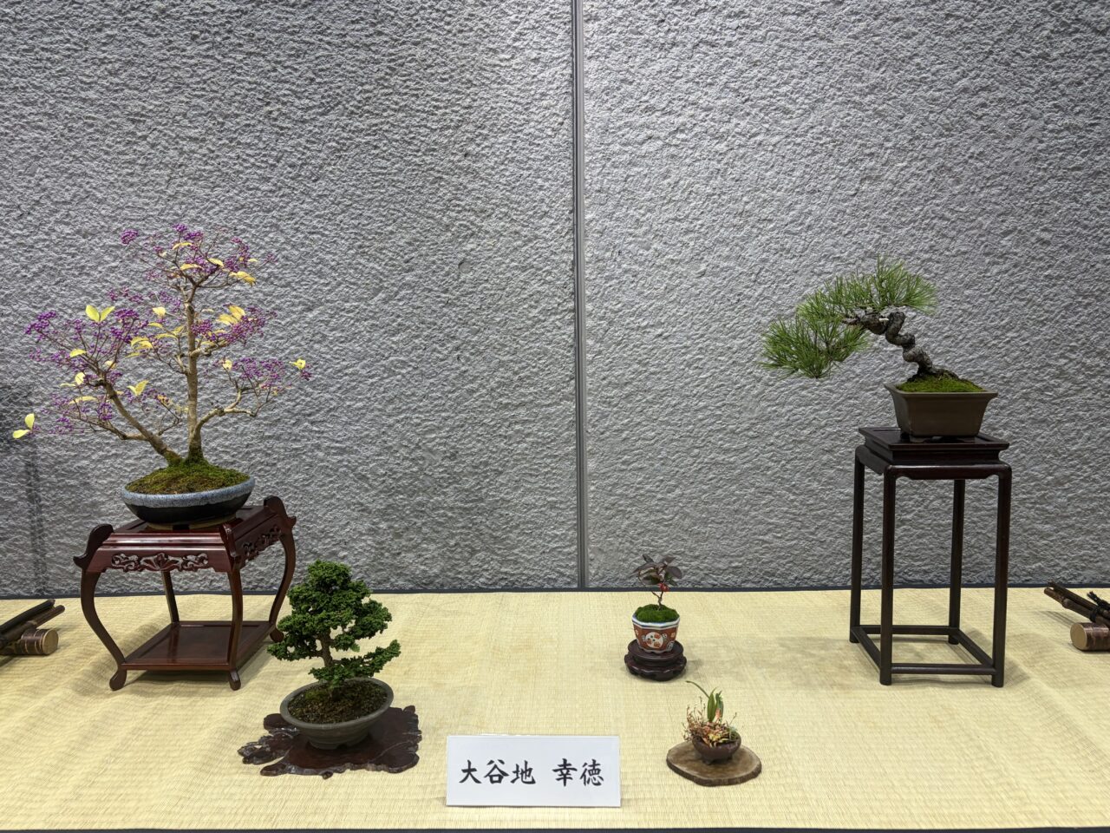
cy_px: 416
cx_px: 555
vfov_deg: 53.1
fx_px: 834
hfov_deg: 67.3
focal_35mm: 26
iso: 64
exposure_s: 1/118
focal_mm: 5.96
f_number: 1.6
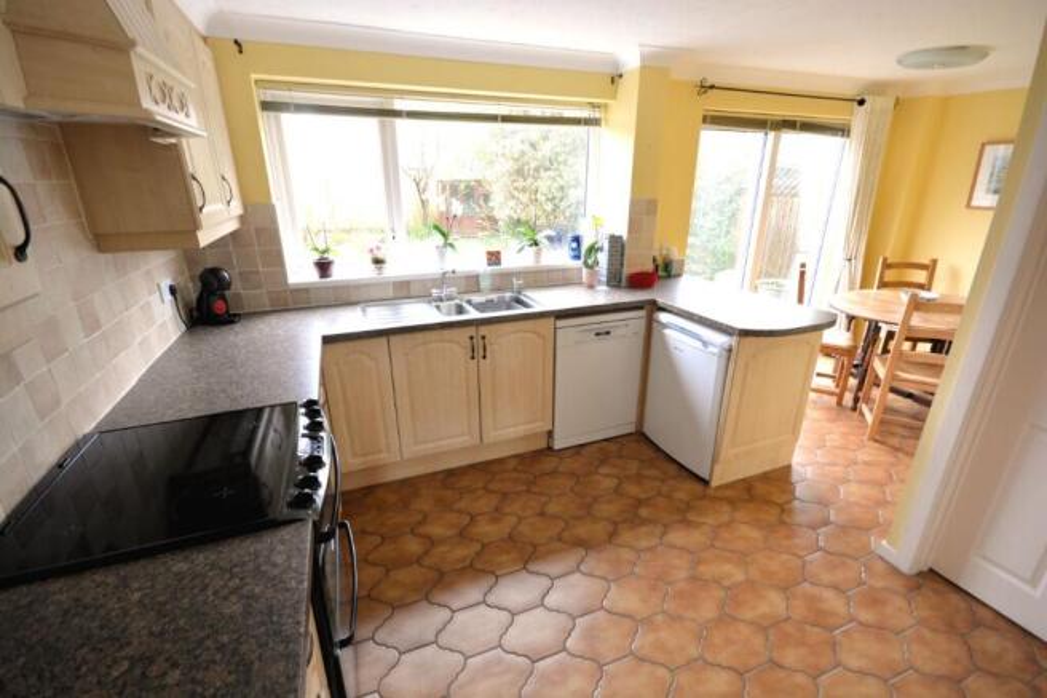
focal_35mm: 15
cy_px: 349
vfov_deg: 77.3
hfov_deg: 100.4
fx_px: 436
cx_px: 524
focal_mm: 10
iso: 400
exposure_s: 1/3
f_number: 8
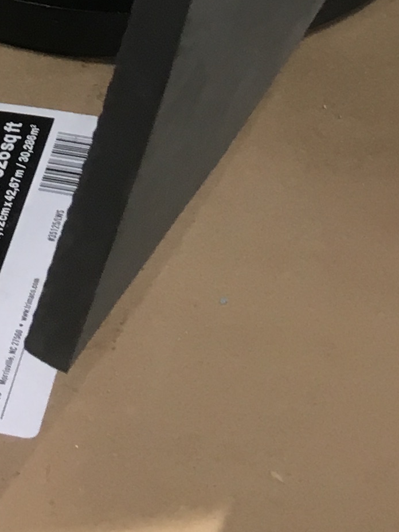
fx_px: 1936
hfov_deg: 11.7
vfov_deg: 13.5
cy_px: -520
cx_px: 106
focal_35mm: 126
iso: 50
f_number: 2.2
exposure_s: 1/30
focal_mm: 4.15
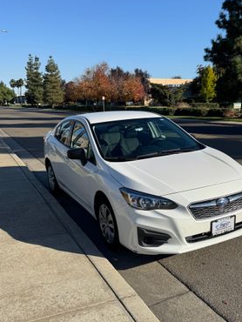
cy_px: 173
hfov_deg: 40.5
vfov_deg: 52.5
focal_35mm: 35
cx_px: 149
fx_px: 326
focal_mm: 6.76
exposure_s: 1/4950
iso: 80
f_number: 1.78
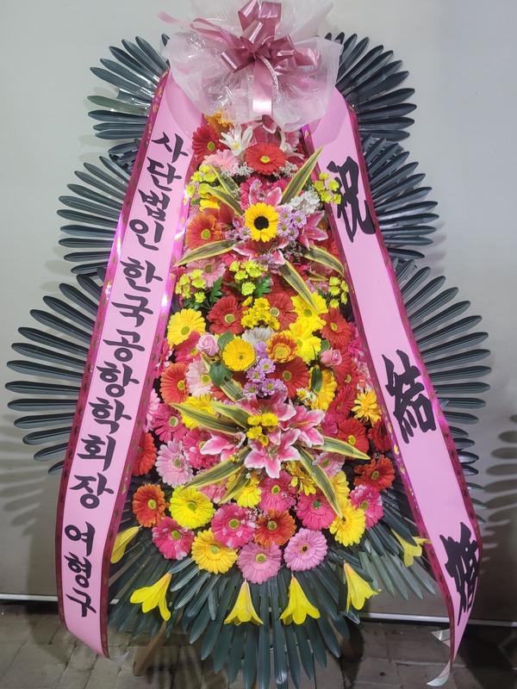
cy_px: 344
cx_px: 258
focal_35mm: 26
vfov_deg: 67.3
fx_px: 518
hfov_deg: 53.1
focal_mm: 5.4
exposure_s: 1/40
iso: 250
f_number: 1.8
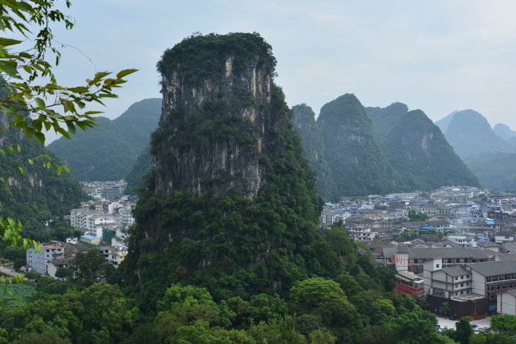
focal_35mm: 39
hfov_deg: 49.4
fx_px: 559
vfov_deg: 34.2
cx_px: 224
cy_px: 151
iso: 200
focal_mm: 18
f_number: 4.5
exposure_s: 1/1250
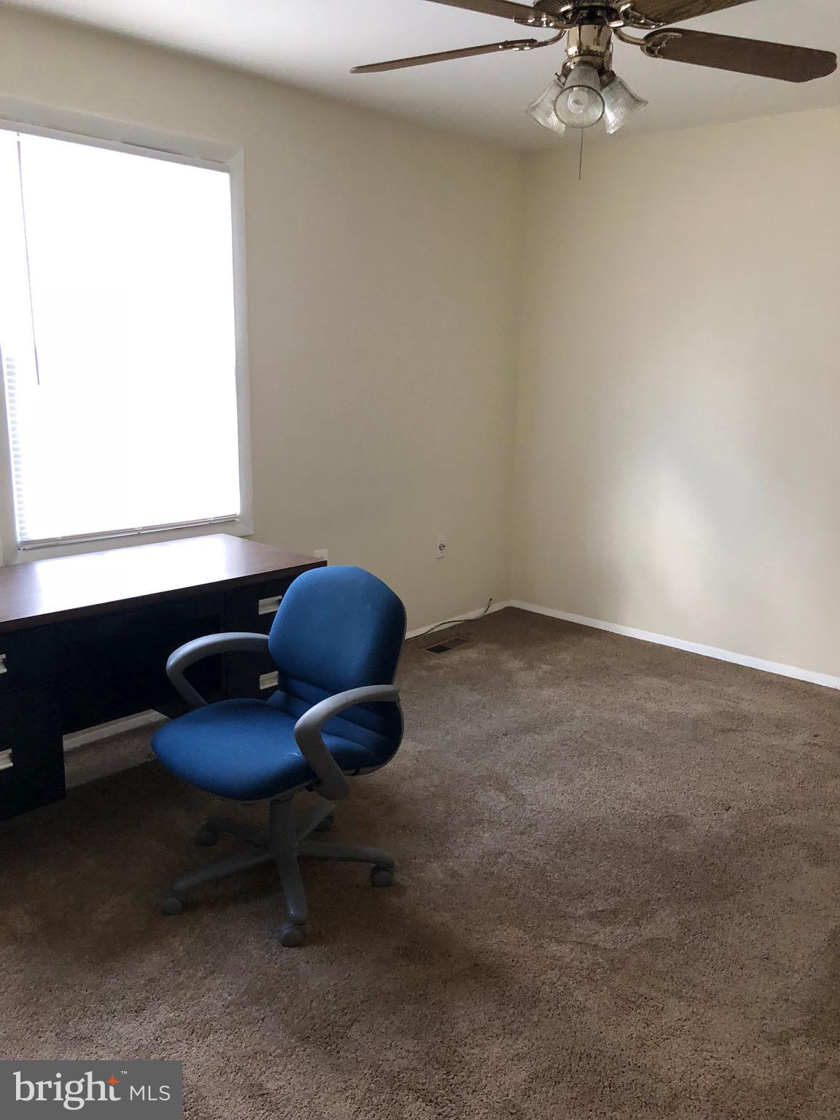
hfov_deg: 49.7
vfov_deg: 63.4
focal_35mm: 28
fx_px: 906
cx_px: 420
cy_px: 560
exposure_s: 1/15
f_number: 1.8
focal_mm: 3.99
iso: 100
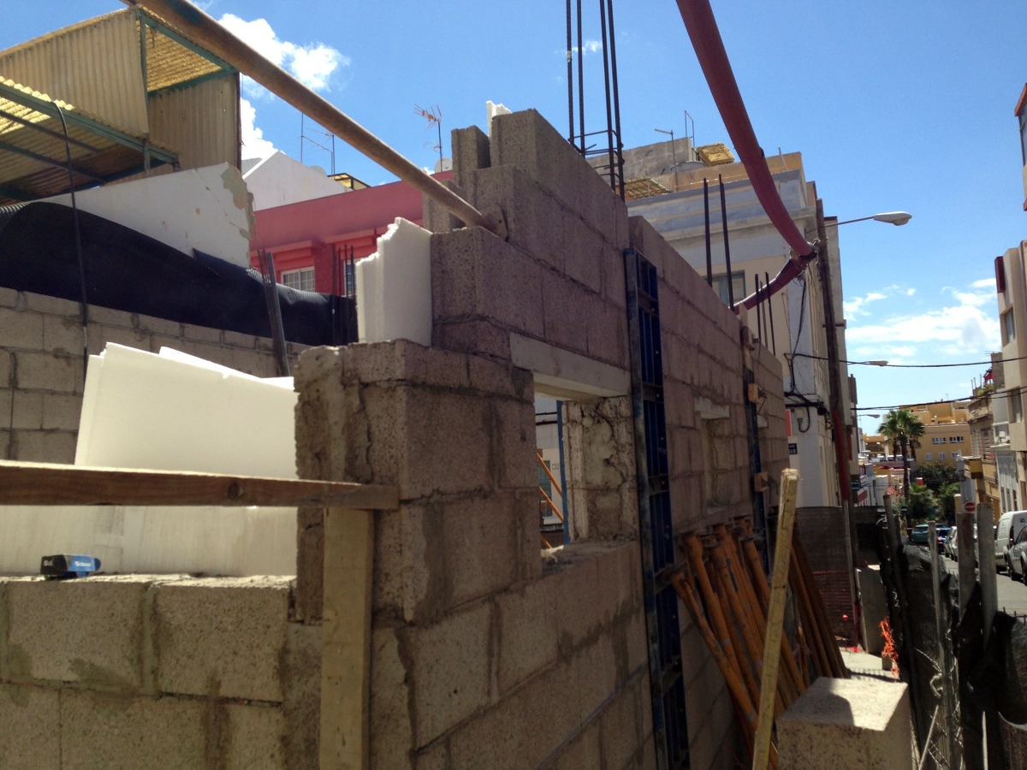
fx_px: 979
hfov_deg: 55.4
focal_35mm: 33
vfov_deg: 42.9
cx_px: 514
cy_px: 385
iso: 50
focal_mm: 4.13
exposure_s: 1/1391
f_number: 2.4
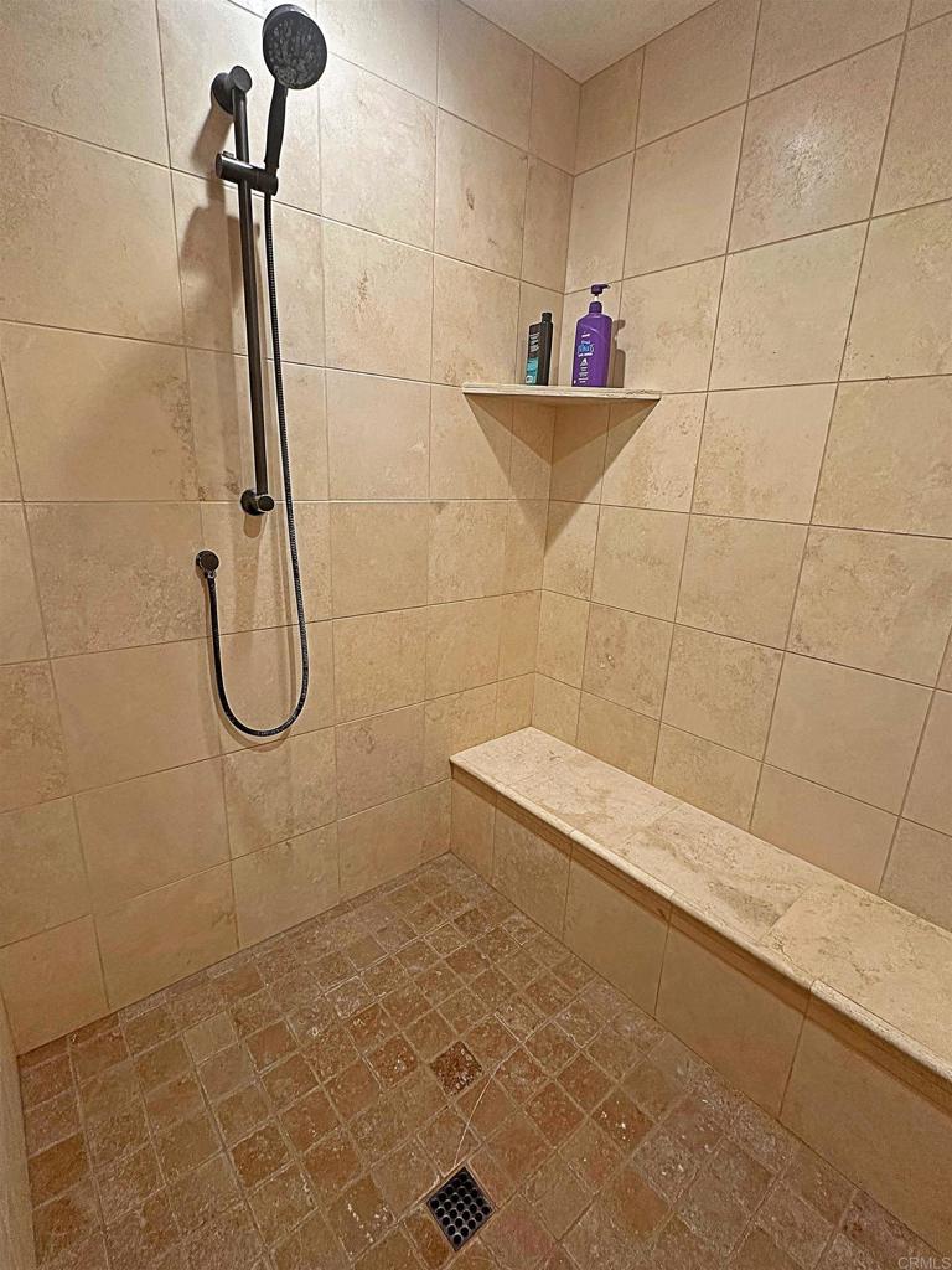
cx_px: 476
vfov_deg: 102.1
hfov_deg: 85.7
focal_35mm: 14
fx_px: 513
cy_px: 635
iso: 200
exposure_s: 1/60
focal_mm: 2.22
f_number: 2.2
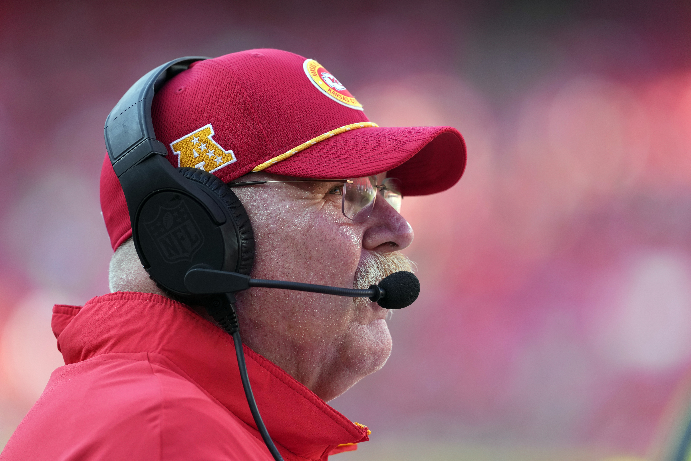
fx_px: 8061
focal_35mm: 420
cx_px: 346
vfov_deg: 3.3
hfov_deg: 4.9
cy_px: 230
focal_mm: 420
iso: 800
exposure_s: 1/1000
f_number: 4
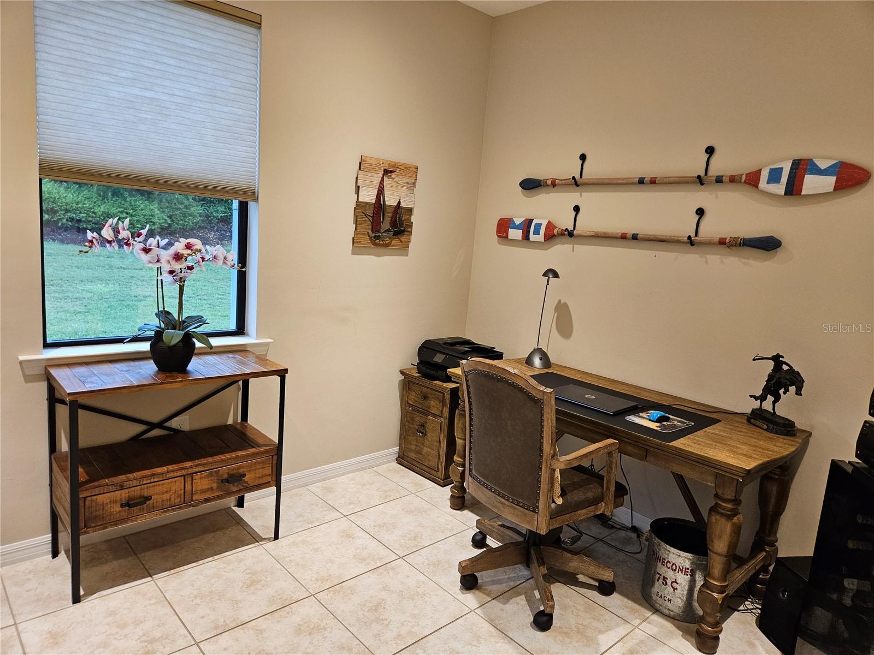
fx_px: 581
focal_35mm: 23
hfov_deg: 73.9
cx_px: 437
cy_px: 328
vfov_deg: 58.9
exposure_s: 1/120
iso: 250
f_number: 1.8
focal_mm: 5.4
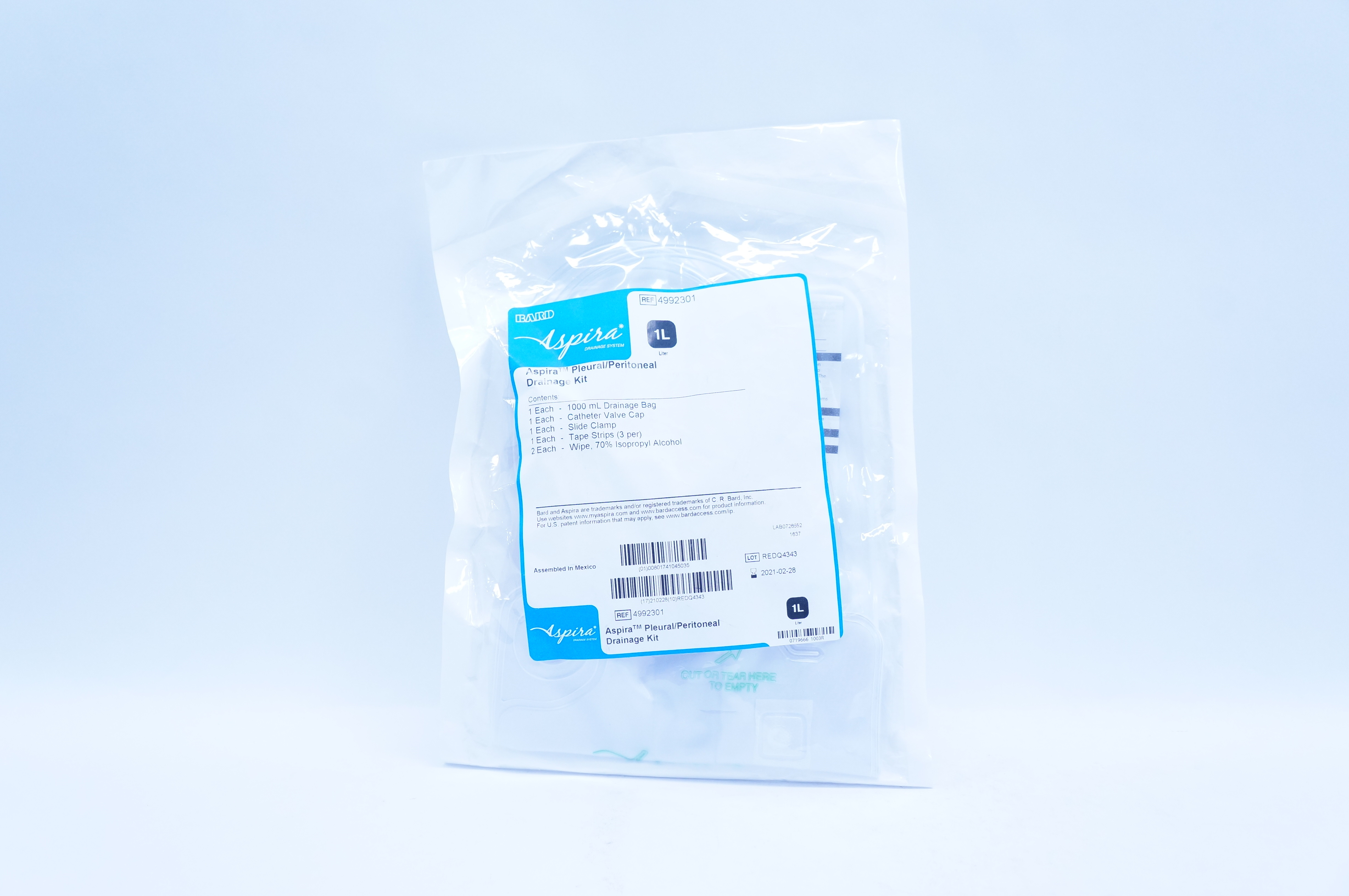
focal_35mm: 33
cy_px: 448
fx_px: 1235
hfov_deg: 57.3
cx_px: 674
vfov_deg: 39.9
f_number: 5.6
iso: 800
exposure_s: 1/125
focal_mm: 22
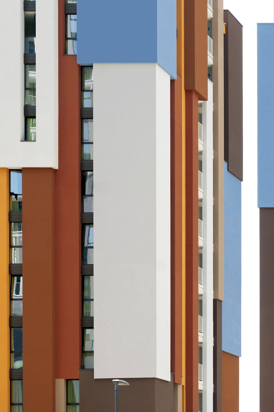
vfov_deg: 12.7
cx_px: 139
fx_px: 1849
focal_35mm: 162
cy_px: 202
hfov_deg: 8.5
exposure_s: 1/2000
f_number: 4.5
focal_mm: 105
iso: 200
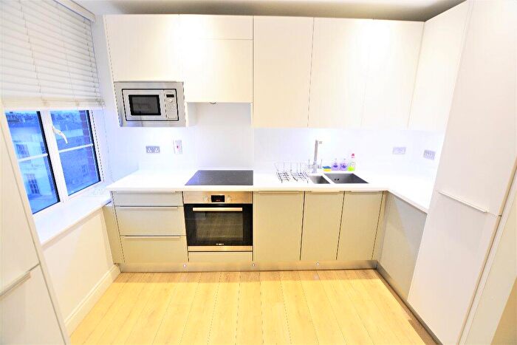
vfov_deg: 77.4
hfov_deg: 100.4
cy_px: 172
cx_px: 258
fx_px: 215
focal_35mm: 15
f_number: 3.5
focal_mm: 10
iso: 360
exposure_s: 1/15
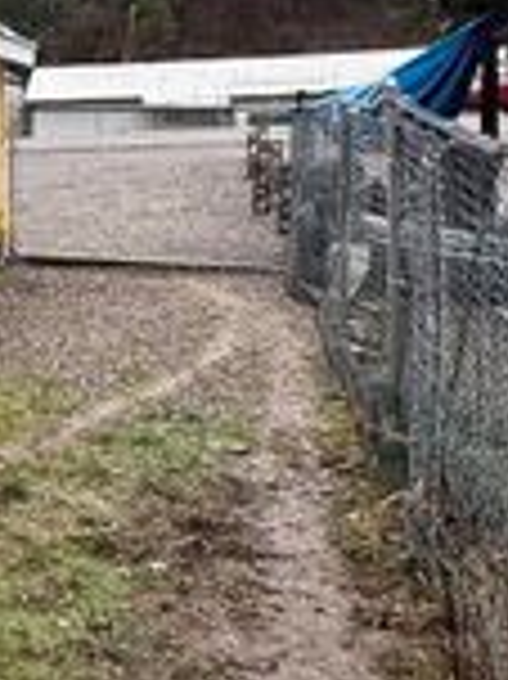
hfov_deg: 18.5
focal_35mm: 62
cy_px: 218
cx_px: -400
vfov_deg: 30.9
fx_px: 1215
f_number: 2.2
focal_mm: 2.22
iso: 160
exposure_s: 1/99
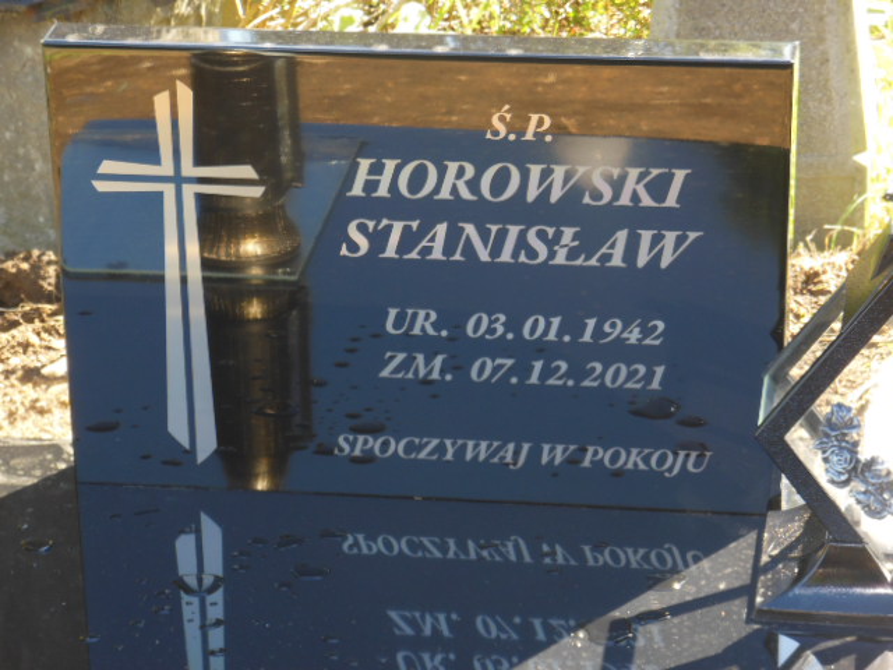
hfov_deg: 15.5
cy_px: 335
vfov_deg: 11.7
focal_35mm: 127
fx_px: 3276
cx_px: 446
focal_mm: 22.6
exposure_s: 1/60
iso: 200
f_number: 5
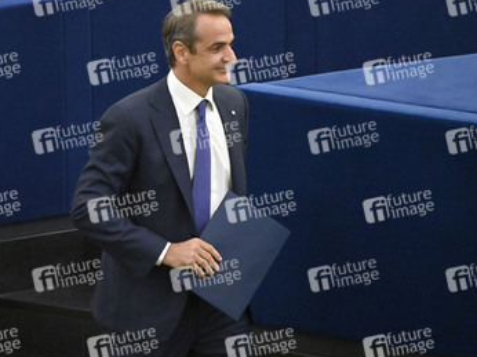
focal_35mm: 752
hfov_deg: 2.6
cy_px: 172
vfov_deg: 2.0
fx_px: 10355
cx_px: 224
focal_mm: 600
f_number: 6.3
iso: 10000
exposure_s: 1/800
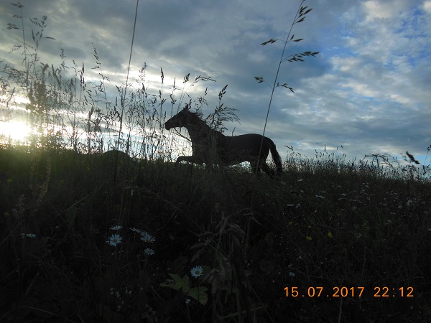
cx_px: 216
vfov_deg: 54.9
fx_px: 311
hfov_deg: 69.4
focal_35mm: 25
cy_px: 162
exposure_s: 1/640
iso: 125
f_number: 3.5
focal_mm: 4.5
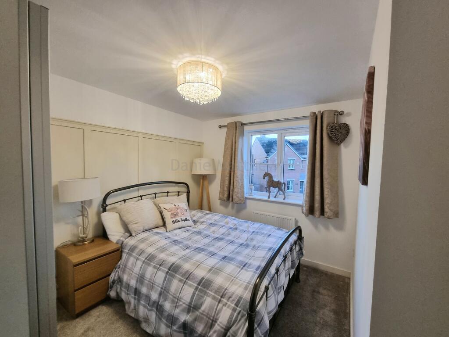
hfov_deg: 106.2
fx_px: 169
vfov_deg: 89.9
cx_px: 224
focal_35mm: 13
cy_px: 168
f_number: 2.2
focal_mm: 2.2
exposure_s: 1/50
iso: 200
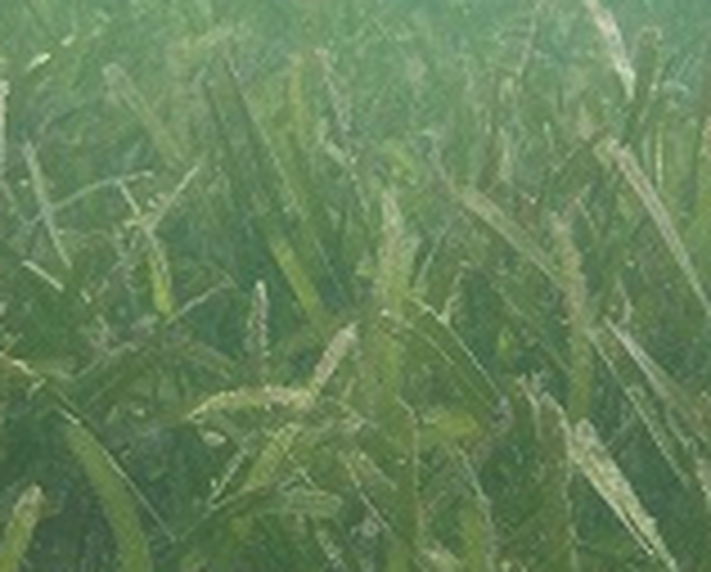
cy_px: 259
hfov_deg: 27.9
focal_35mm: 68
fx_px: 1434
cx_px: 364
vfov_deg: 22.5
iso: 80
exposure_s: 1/500
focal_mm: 4.1
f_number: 3.3
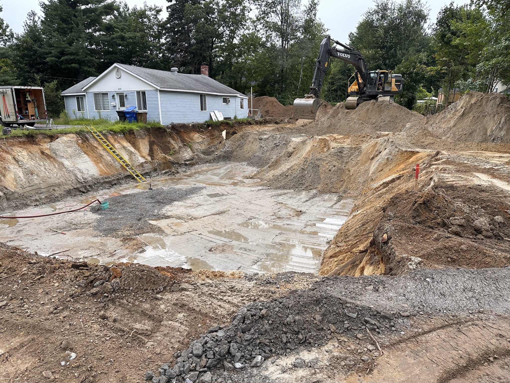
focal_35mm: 24
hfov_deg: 71.6
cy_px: 192
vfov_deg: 56.8
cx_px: 255
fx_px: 354
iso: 80
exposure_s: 1/529
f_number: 1.78
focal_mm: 6.86
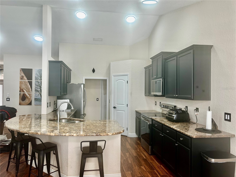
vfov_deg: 53.1
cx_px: 118
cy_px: 88
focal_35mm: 26
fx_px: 177
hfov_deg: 67.3
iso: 100
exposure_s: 1/120
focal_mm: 5.7
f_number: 1.5
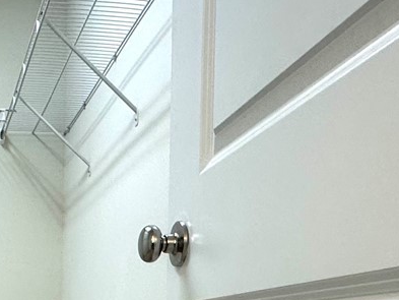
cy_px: 362
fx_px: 657
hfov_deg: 30.4
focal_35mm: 57
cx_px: -37
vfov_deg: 23.4
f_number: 2.2
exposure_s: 1/120
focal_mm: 2.22
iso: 200
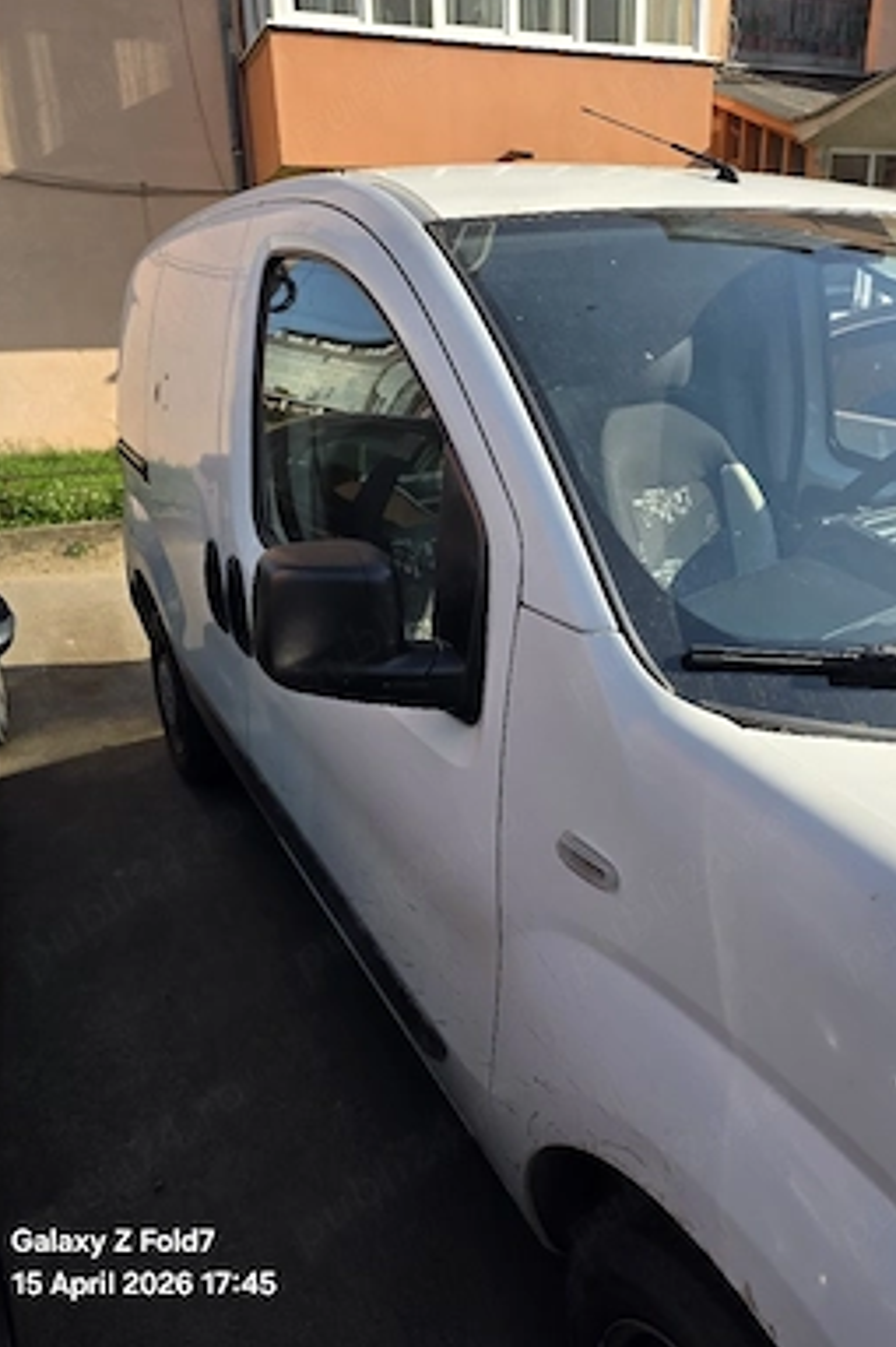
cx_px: 474
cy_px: 658
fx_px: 934
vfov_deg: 71.5
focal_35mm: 25
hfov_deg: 51.2
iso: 80
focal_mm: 6.25
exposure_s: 1/3333
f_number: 1.7
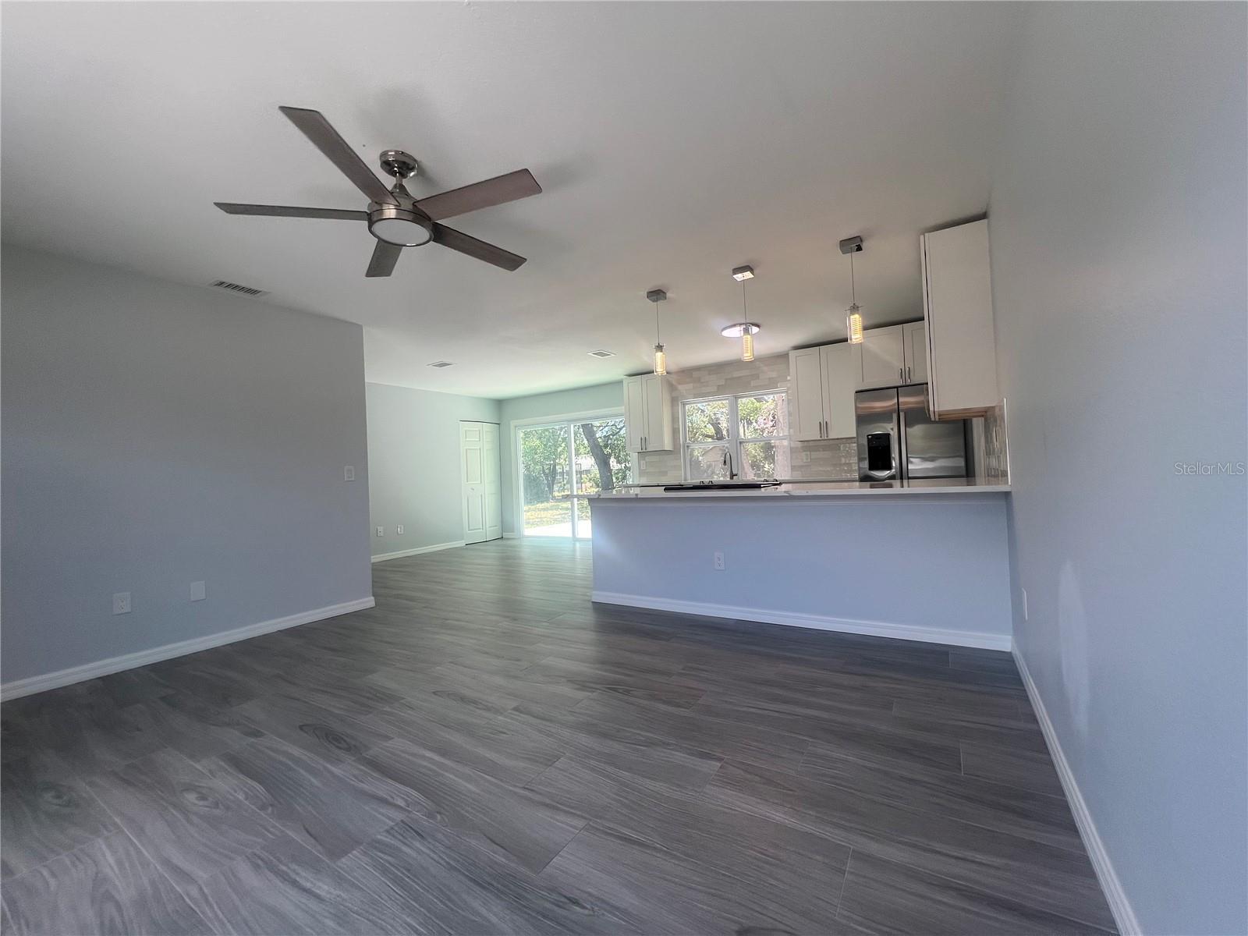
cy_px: 468
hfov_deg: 106.2
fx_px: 469
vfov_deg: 89.9
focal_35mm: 13
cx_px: 624
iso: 32
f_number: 1.8
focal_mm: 1.57
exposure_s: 1/122
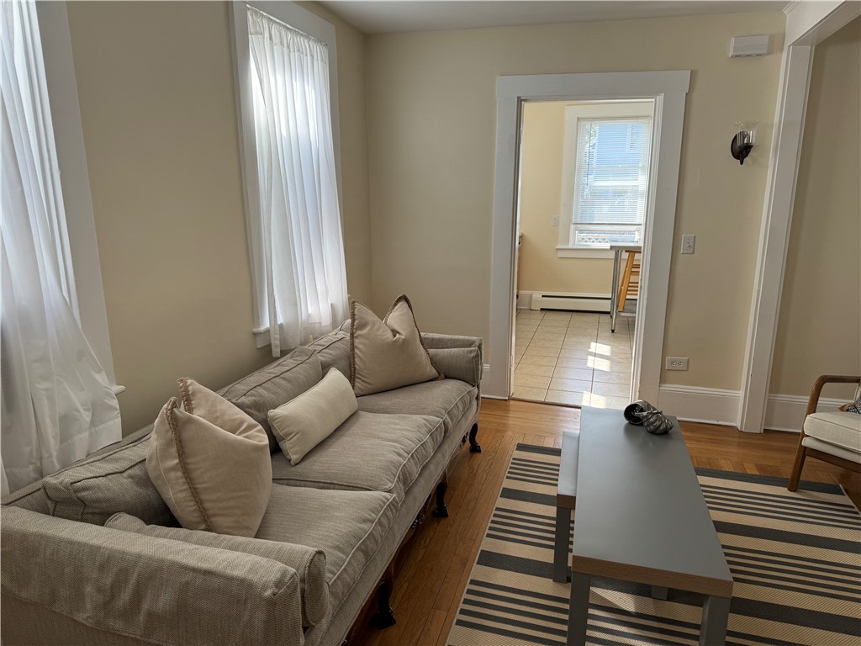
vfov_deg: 56.8
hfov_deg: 71.6
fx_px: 597
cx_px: 430
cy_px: 323
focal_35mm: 24
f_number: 1.78
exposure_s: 1/166
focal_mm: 6.76
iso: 64
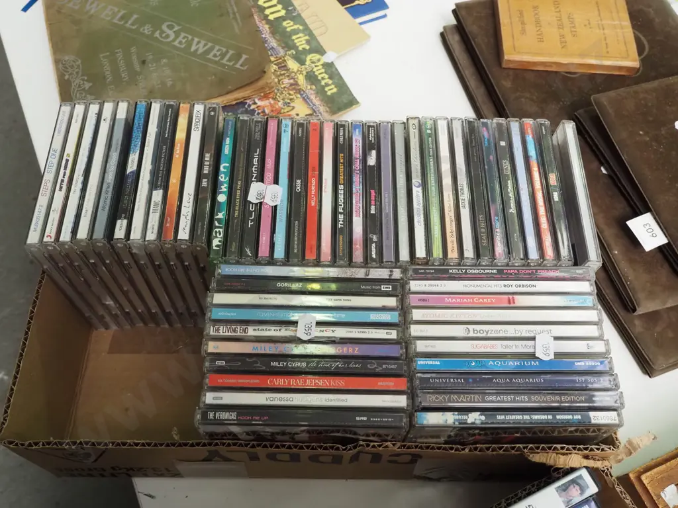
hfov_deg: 56.8
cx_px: 339
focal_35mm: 32
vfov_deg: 44.2
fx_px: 627
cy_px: 254
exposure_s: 1/160
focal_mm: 16
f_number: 5.6
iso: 2500
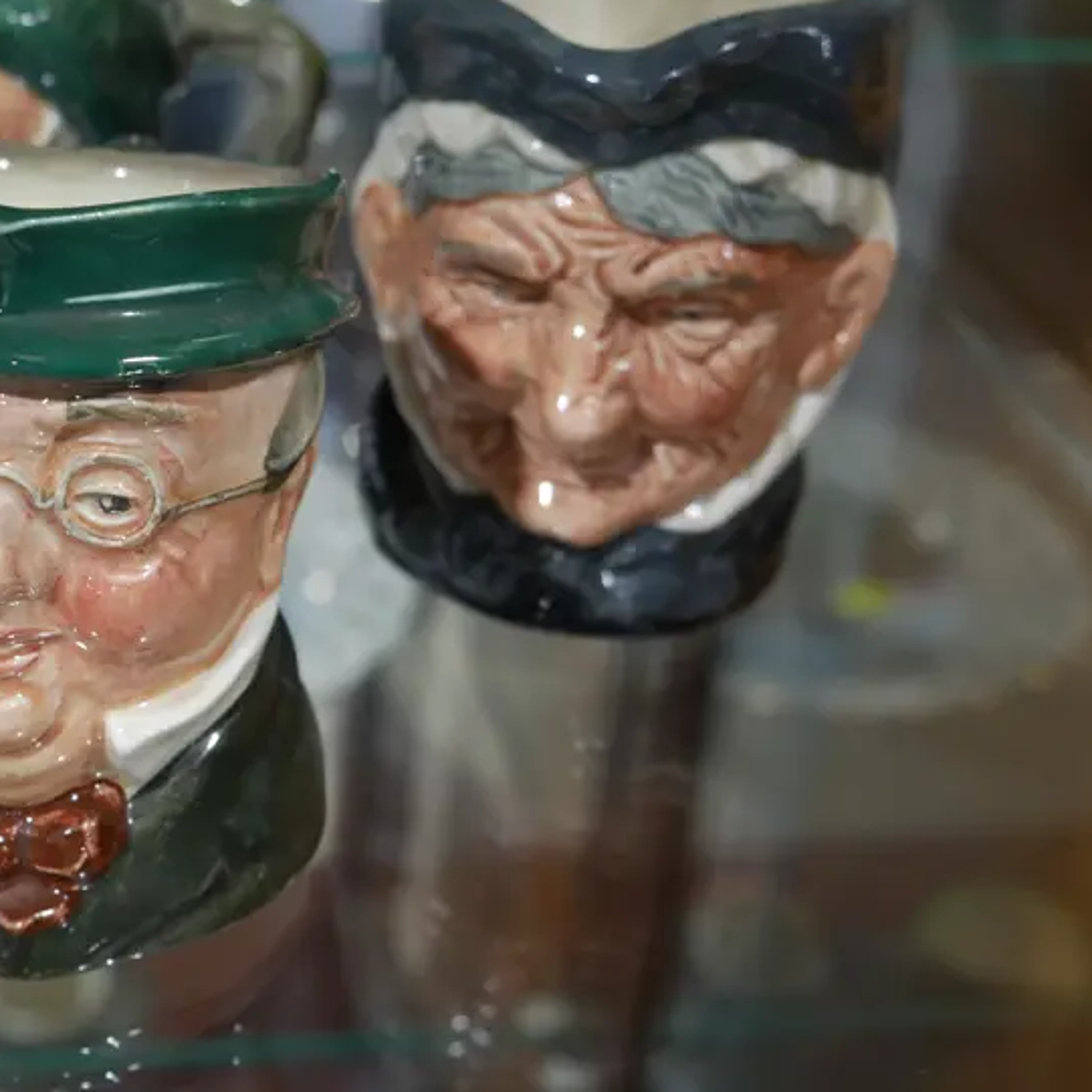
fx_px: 2391
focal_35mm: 67
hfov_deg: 25.0
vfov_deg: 25.7
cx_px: 135
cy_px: 463
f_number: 4.4
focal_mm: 20
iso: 640
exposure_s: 1/60
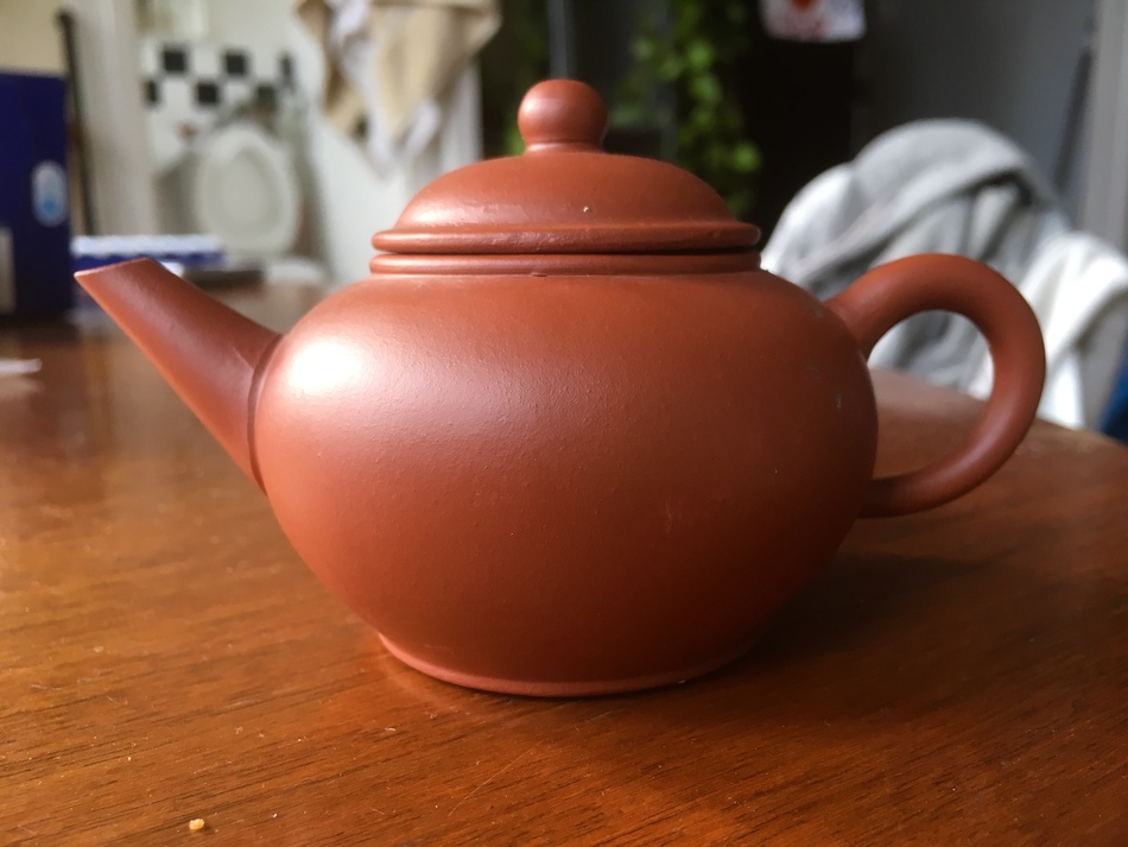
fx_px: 945
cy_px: 424
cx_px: 564
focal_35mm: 29
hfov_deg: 61.6
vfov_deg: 48.2
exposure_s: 1/30
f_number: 2.2
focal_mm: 4.15
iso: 64
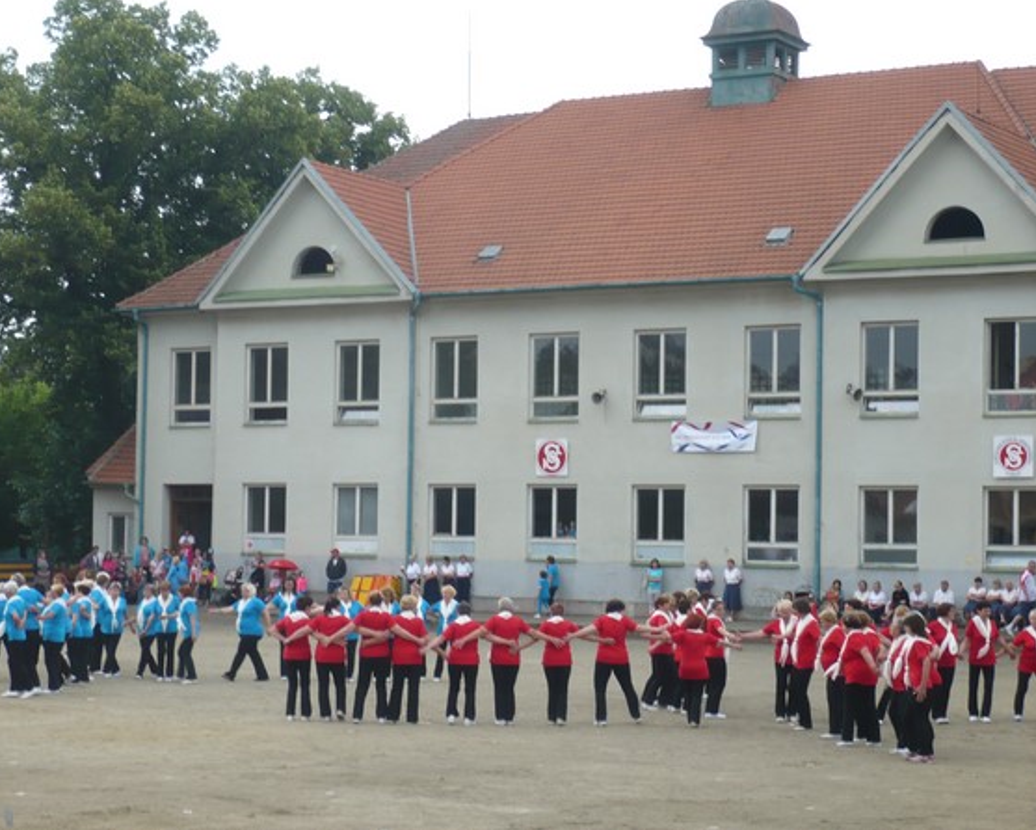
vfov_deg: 18.5
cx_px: 482
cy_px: 413
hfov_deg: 23.0
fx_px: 2546
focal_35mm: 83
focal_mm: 13
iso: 100
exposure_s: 1/60
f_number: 4.3
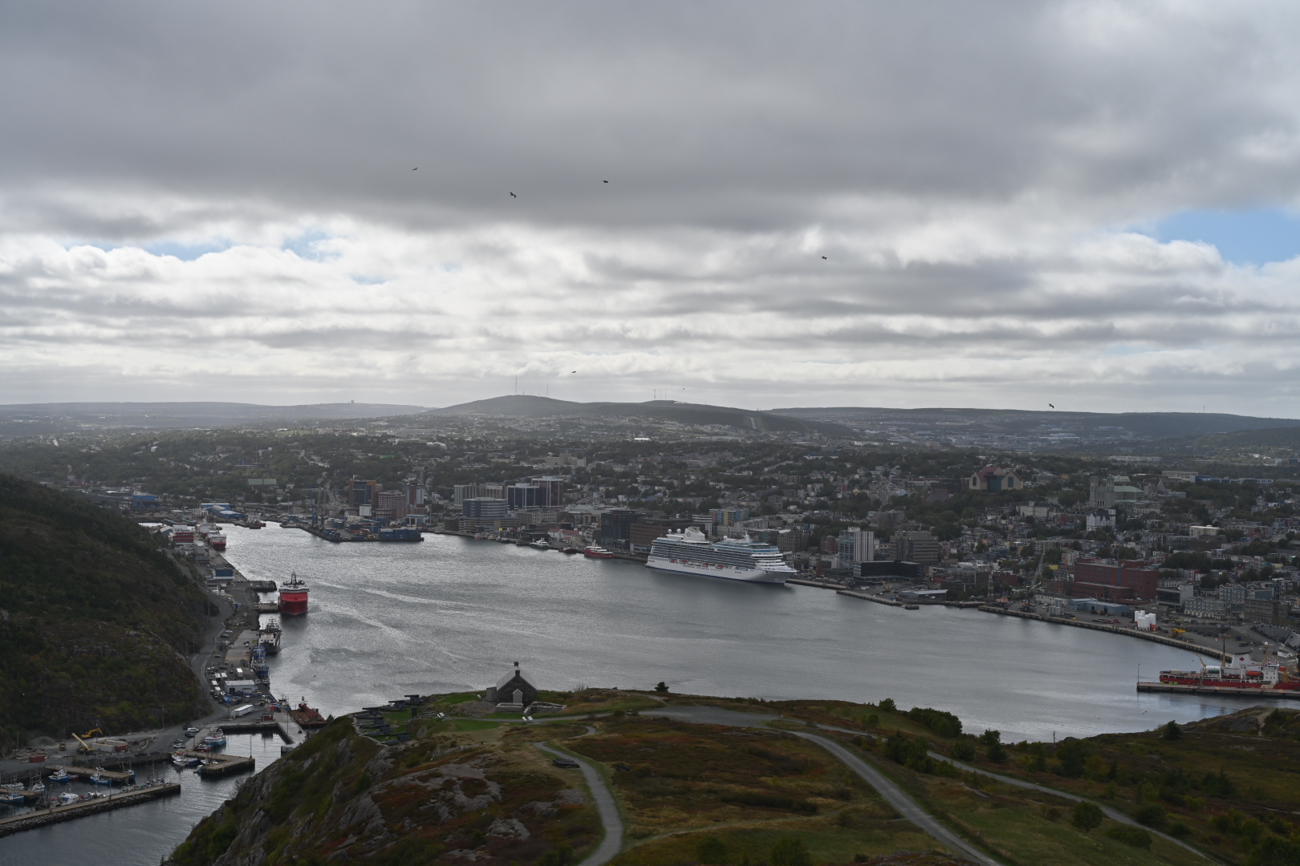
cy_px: 433
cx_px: 650
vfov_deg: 29.2
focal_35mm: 46
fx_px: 1661
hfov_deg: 42.7
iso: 100
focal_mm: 46
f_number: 10
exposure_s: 1/500
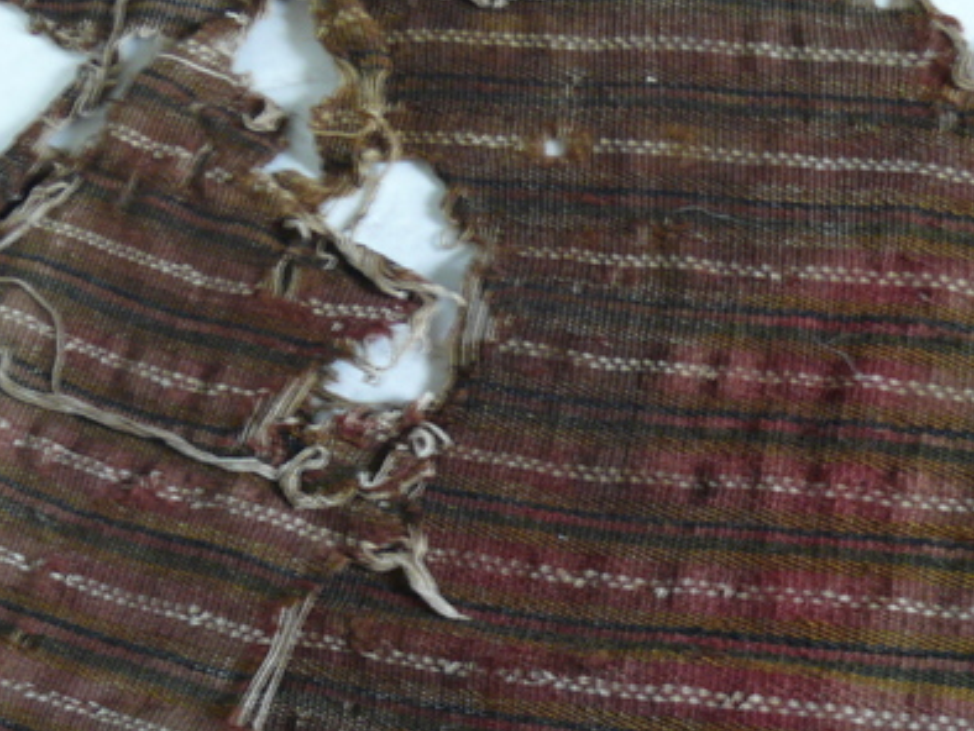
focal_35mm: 71
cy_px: 511
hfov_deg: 27.2
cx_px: 658
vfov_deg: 20.6
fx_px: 1999
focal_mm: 7.4
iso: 200
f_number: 2.8
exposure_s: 1/13
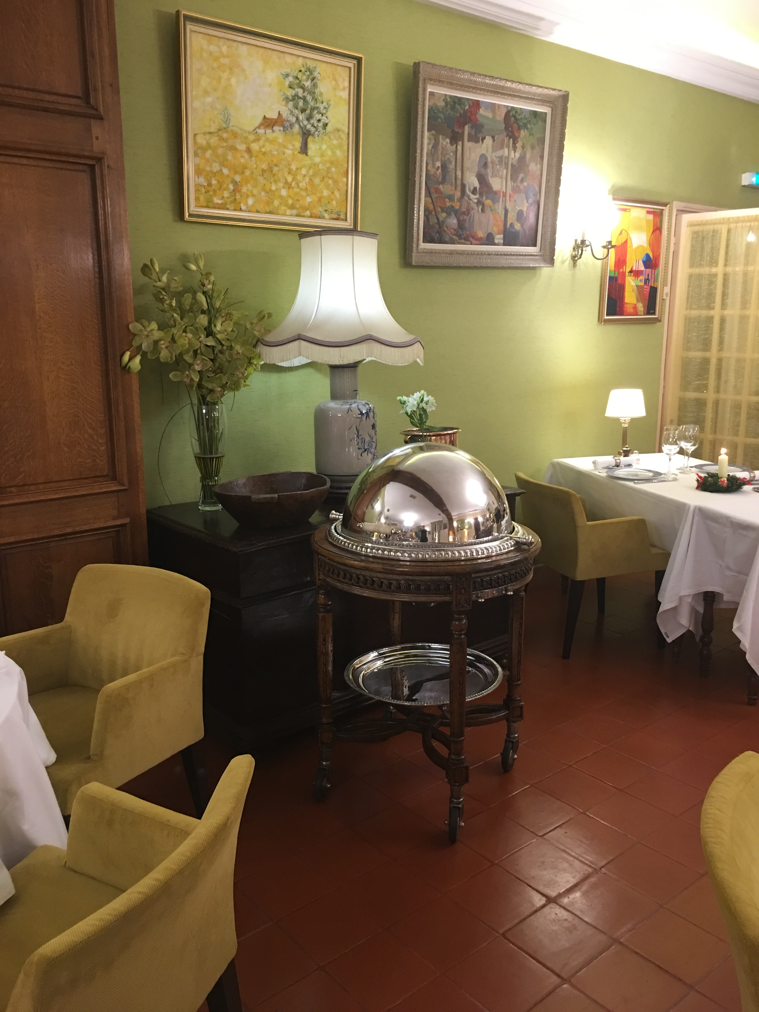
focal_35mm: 29
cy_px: 506
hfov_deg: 48.2
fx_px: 848
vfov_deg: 61.7
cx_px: 380
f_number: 2.2
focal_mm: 4.15
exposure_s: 1/17
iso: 80
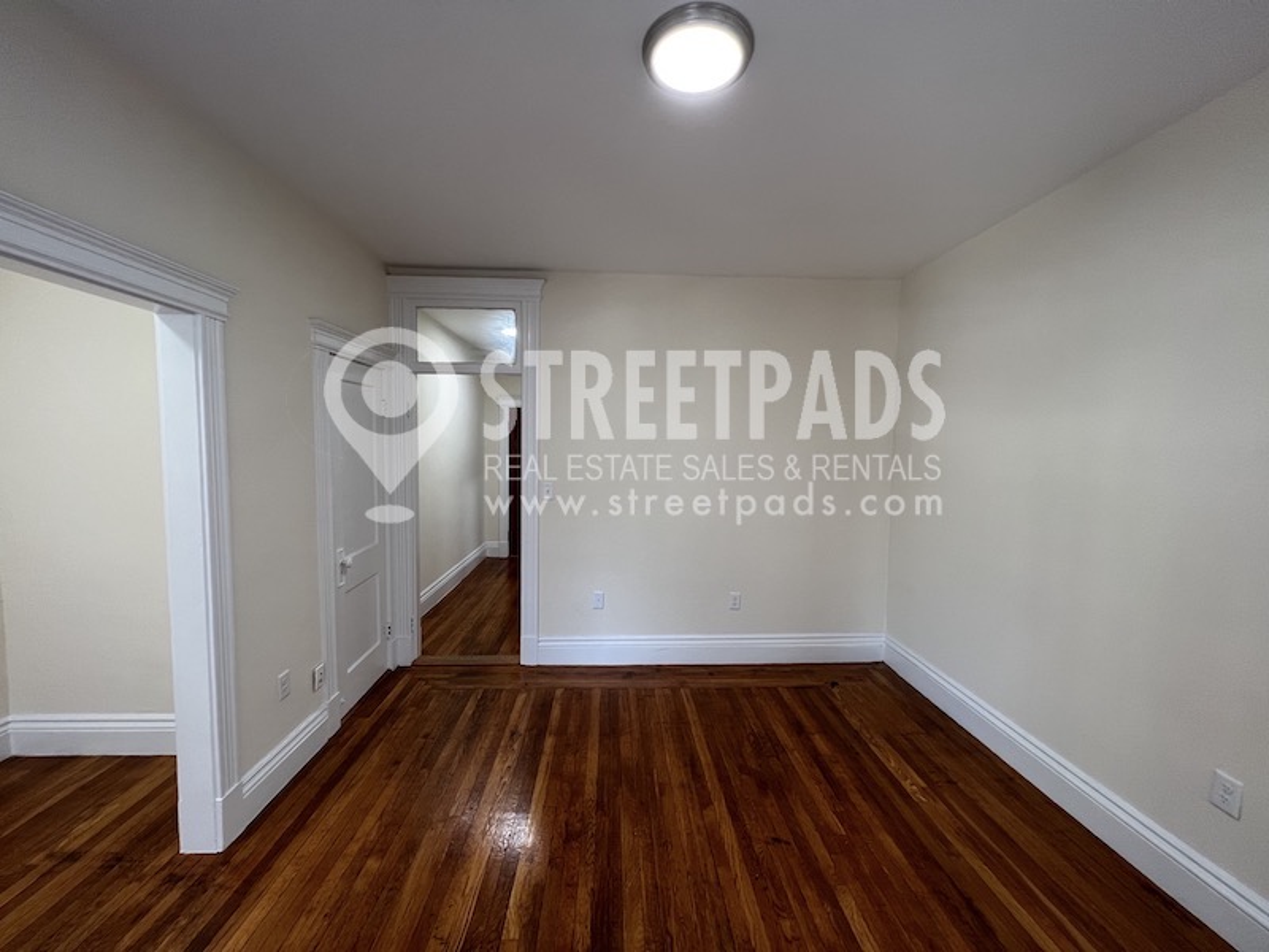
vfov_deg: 89.9
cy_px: 476
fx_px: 477
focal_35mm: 13
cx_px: 634
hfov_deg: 106.2
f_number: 1.8
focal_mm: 1.57
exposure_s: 1/60
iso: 125
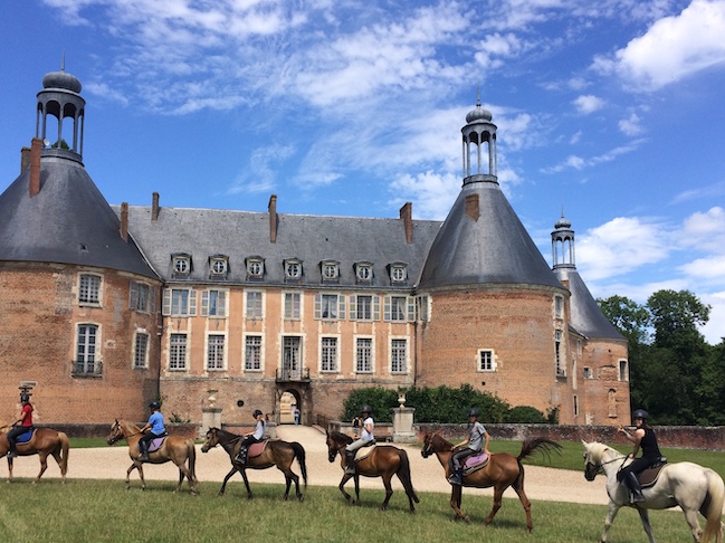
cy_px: 327
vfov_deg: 38.5
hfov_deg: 50.1
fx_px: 775
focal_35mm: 37
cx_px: 336
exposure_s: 1/1642
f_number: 2.2
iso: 32
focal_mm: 4.12
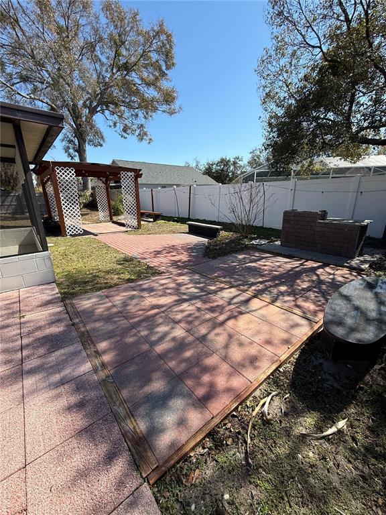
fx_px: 208
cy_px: 258
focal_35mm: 14
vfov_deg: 102.1
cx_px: 193
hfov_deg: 85.7
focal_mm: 2.22
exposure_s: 1/1464
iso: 50
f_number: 2.2
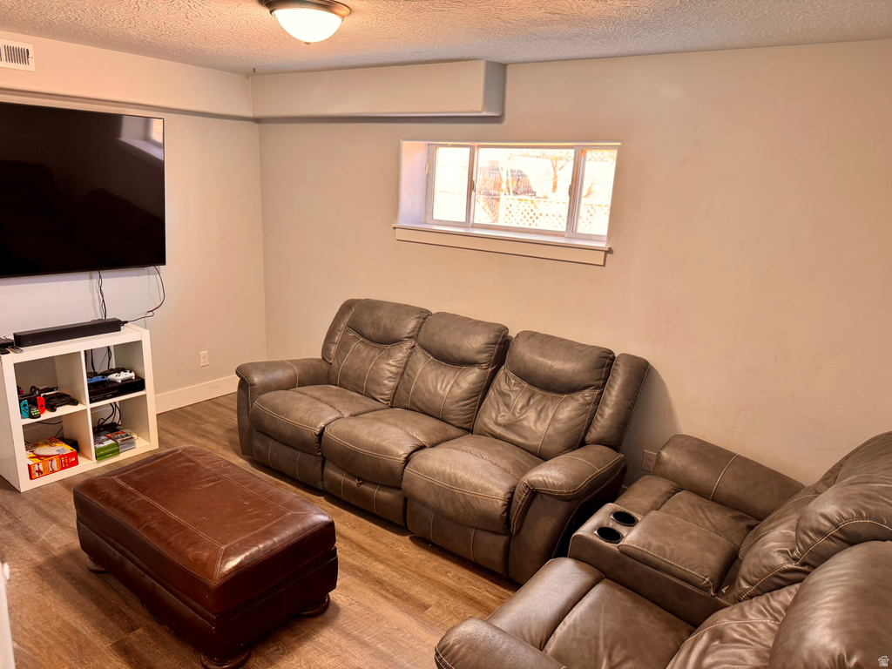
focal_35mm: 24
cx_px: 446
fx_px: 618
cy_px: 334
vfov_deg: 56.8
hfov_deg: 71.6
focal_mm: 6.76
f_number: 1.78
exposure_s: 1/60
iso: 160
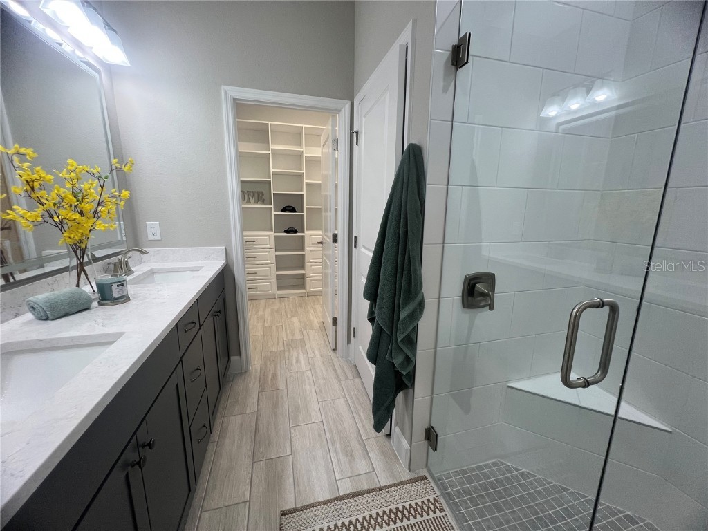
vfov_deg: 89.9
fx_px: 266
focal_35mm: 13
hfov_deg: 106.2
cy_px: 266
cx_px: 354
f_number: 1.8
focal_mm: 1.57
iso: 100
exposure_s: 1/120
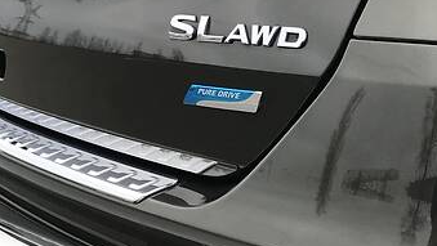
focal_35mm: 72
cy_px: 165
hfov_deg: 29.2
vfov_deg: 16.7
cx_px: 164
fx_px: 835
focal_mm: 4
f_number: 1.8
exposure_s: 1/1008
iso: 40
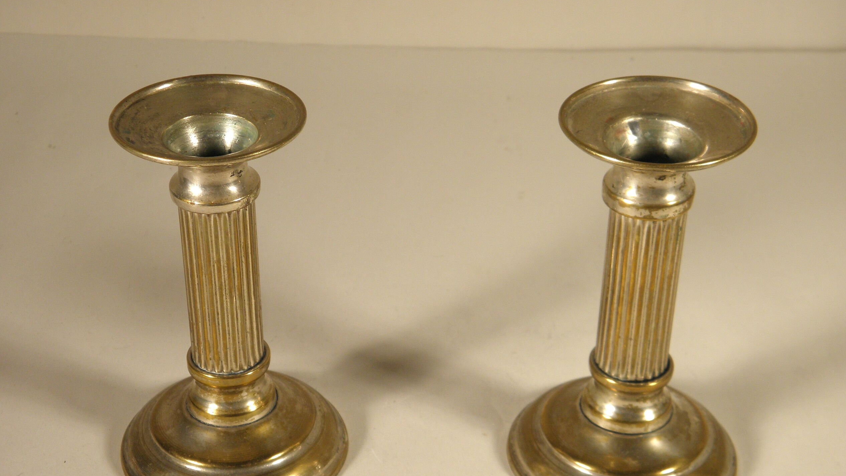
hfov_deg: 32.4
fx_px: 1458
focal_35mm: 65
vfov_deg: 18.5
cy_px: 311
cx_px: 422
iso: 100
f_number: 4.1
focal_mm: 10.6
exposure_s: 1/50
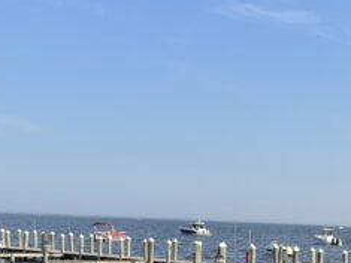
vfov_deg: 18.4
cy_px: 291
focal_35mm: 77
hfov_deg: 23.8
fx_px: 780
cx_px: 382
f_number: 1.6
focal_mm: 5.1
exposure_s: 1/2857
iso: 32
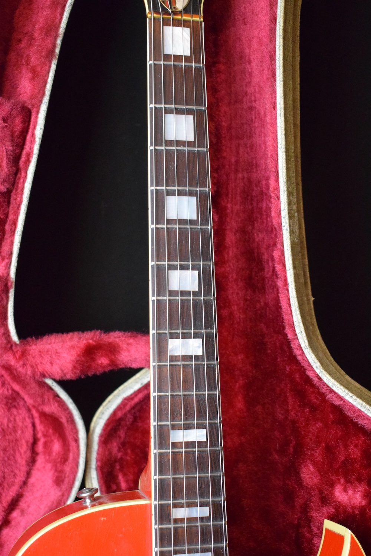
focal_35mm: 52
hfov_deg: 25.8
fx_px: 811
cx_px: 186
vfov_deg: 37.9
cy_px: 278
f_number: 4.5
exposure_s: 1/60
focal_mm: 35
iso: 4000
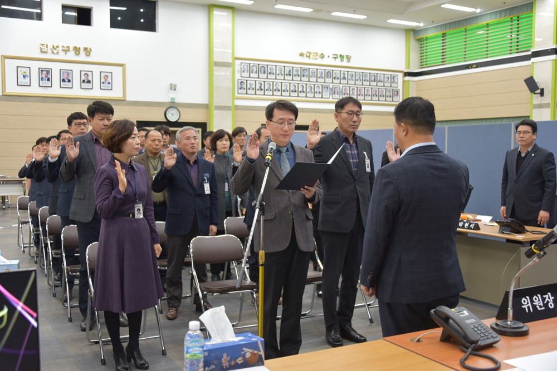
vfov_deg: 33.4
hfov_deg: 48.5
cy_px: 186
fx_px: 619
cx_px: 278
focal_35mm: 40
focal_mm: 40
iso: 560
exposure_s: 1/40
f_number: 4
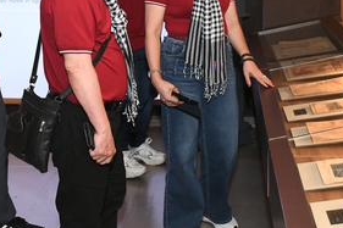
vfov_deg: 16.1
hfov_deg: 24.7
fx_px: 781
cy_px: -25
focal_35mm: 82
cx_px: 222
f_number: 9
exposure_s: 1/60
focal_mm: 24
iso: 3200
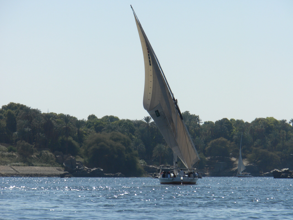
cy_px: 110
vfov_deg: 6.2
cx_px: 146
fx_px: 2015
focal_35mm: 238
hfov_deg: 8.3
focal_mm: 42.1
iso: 64
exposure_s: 1/106
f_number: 14
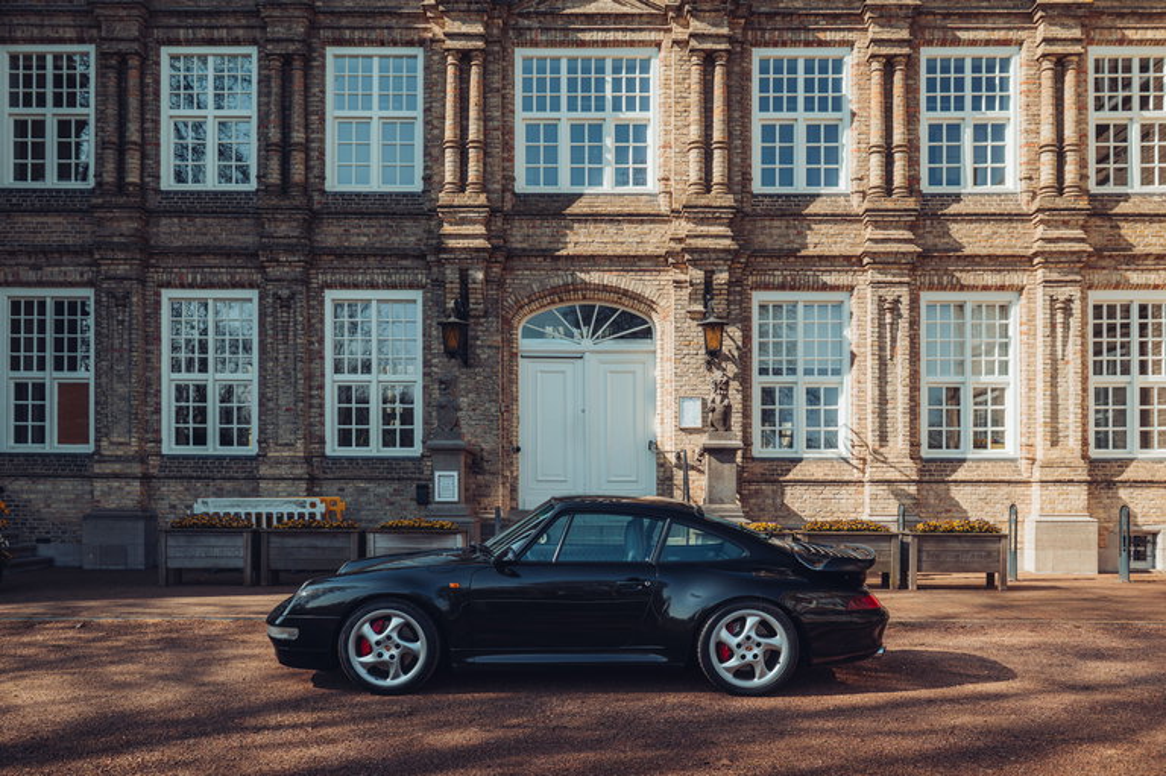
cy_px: 388
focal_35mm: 34
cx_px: 583
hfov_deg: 55.8
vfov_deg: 38.8
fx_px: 1100
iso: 100
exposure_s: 1/125
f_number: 5.6
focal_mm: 34
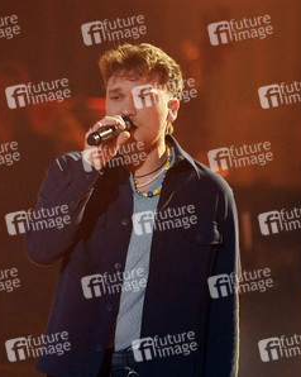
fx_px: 6331
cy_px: 188
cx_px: 131
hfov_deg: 2.7
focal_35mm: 568
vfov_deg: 3.4
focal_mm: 400
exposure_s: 1/400
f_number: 5.6
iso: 12800
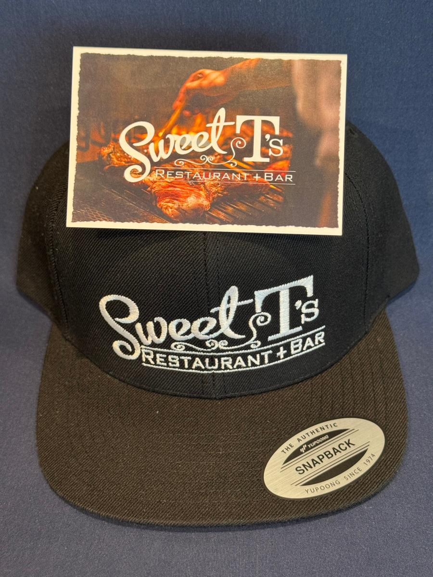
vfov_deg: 39.7
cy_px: 288
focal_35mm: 48
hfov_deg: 30.3
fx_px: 801
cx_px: 216
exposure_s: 1/40
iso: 200
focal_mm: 6.76
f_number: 1.78
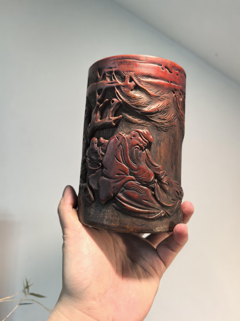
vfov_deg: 65.3
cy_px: 160
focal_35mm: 27
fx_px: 250
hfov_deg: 51.4
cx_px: 120
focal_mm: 6.98
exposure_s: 1/784
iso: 2500
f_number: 2
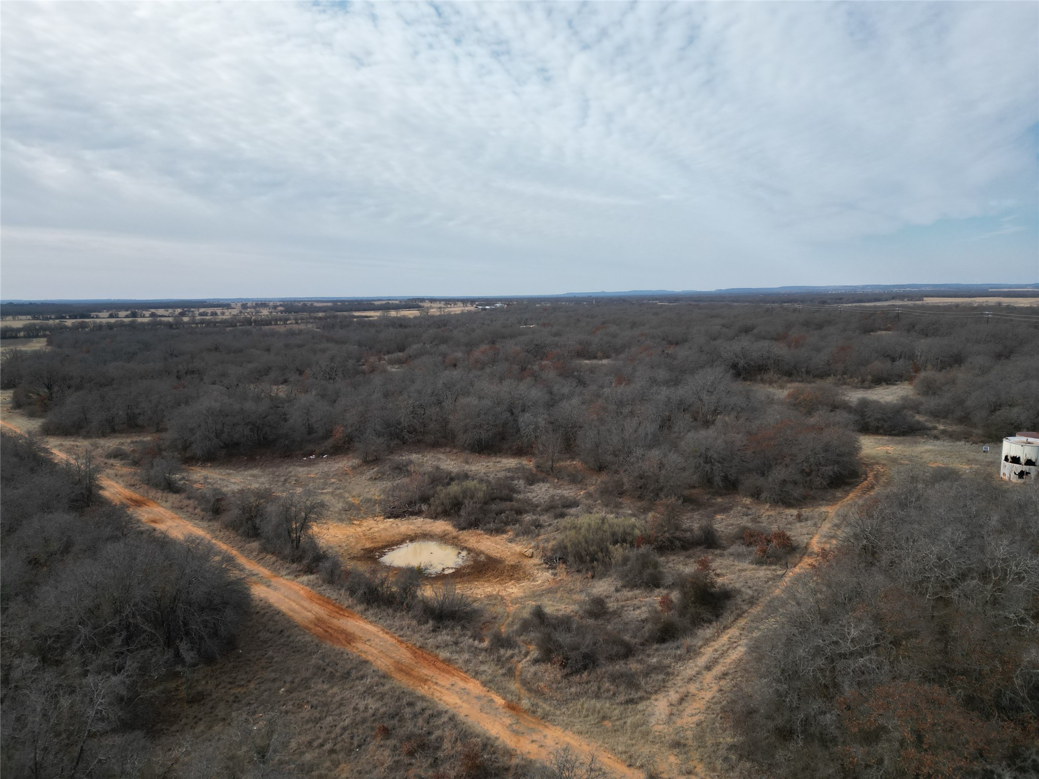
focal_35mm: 24
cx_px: 520
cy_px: 390
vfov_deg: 56.8
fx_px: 720
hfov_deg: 71.6
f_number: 1.7
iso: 130
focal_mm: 6.72
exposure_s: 1/3000
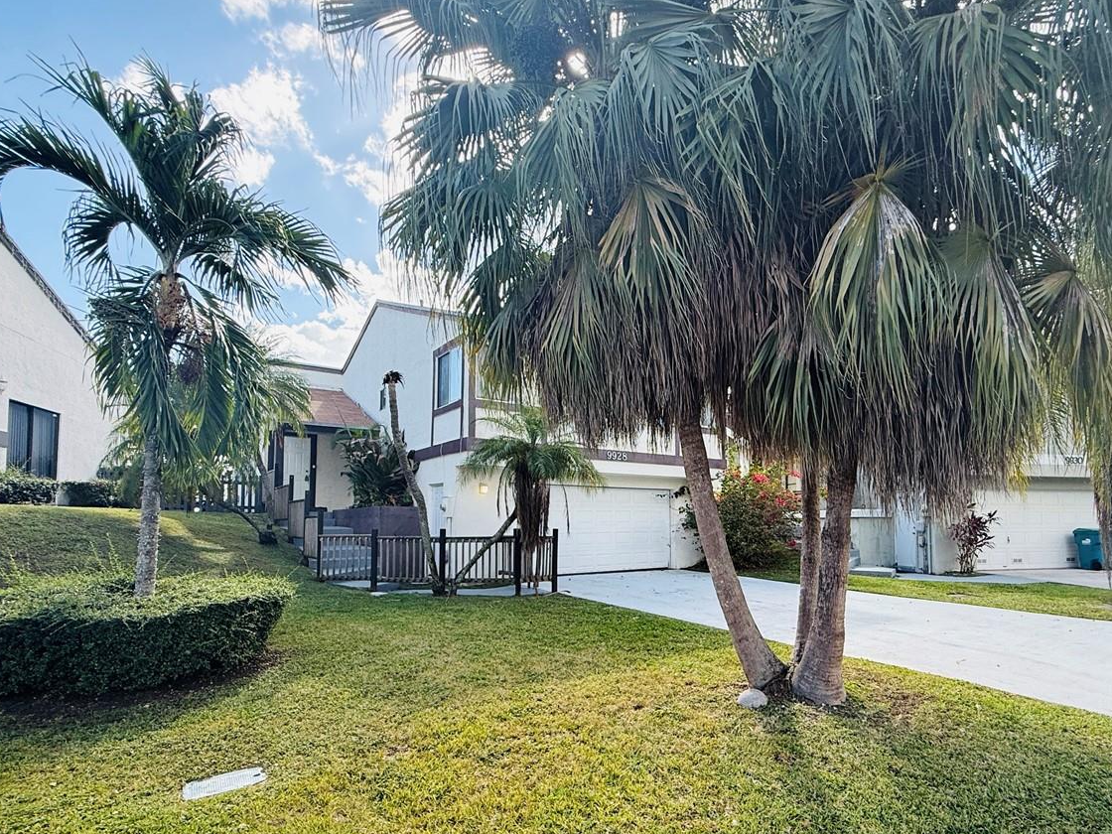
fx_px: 642
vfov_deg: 65.4
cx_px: 637
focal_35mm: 20
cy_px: 494
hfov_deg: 81.2
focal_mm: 2.22
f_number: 2.2
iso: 64
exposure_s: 1/436
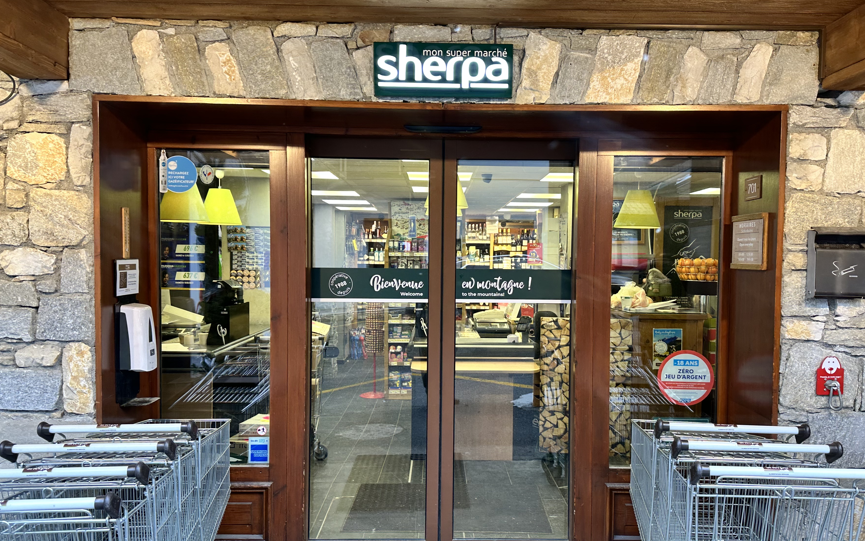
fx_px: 684
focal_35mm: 29
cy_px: 283
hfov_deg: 64.6
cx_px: 448
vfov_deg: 43.1
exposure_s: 1/100
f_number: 1.78
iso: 80
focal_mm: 6.86
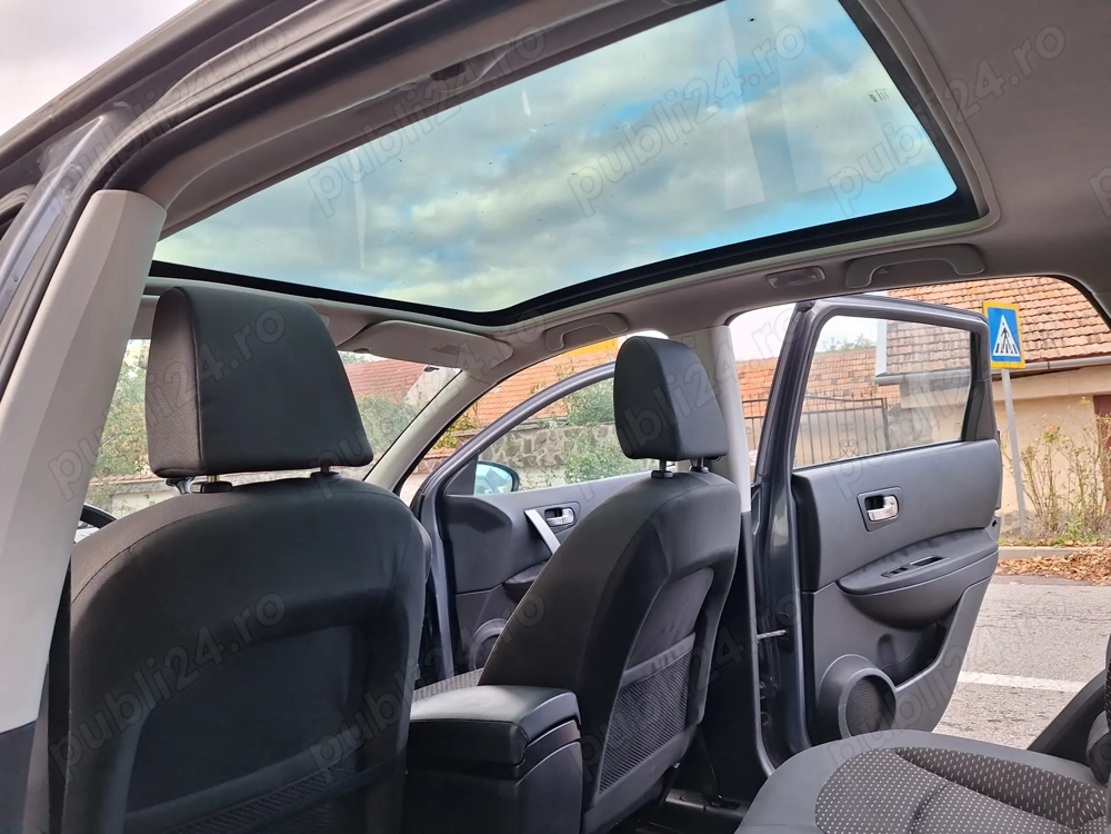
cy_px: 417
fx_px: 738
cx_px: 556
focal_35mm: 23
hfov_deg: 73.9
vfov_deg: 58.9
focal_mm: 5.54
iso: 40
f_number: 1.8
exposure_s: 1/120
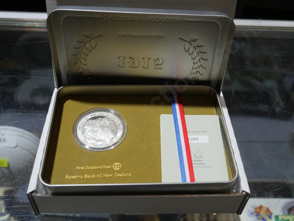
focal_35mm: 40
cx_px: 147
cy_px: 110
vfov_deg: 36.0
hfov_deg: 46.8
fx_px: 340
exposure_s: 1/60
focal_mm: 20
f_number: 4.4
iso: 200
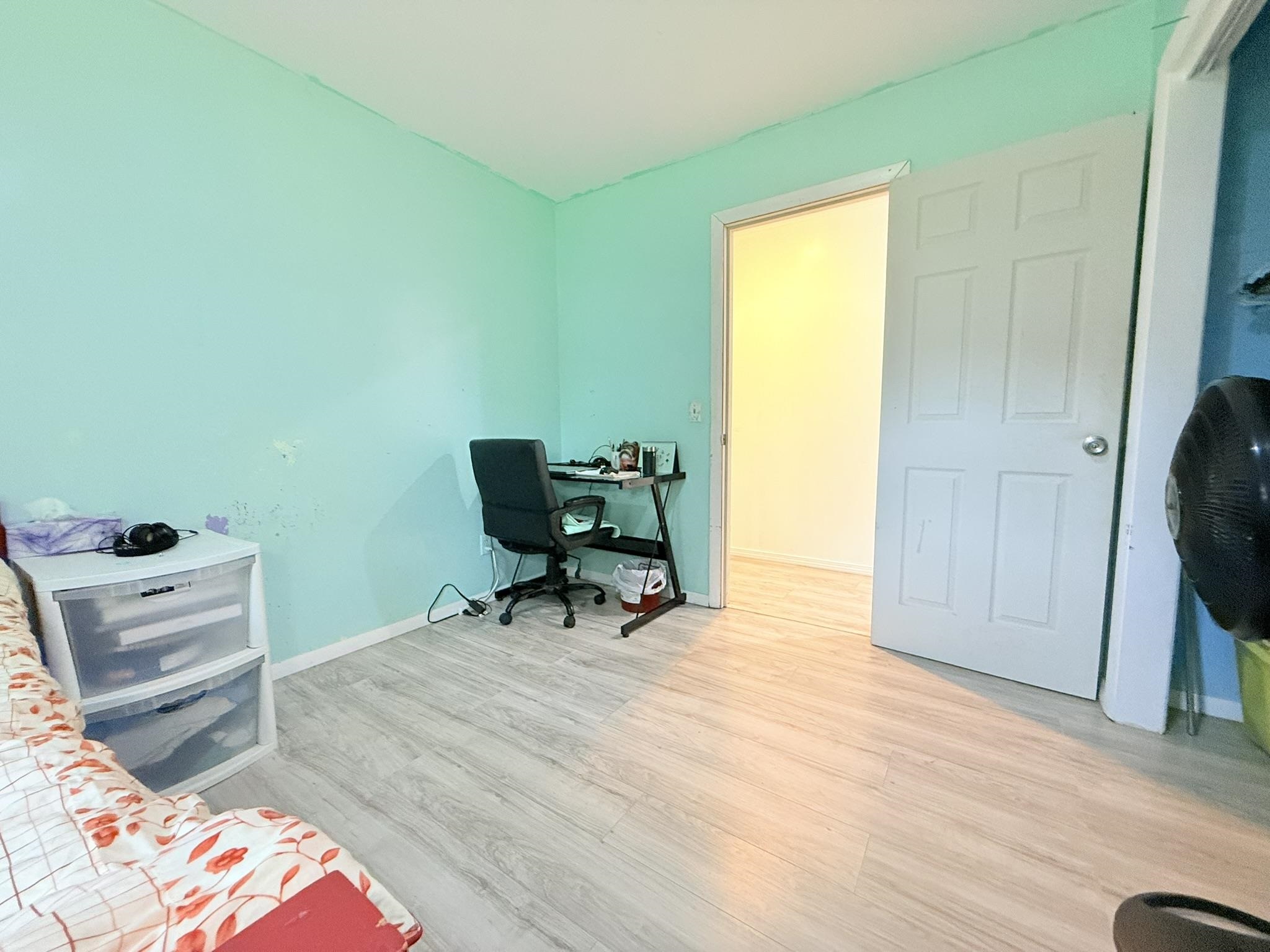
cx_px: 635
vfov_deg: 85.7
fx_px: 514
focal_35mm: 14
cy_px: 476
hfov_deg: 102.1
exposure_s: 1/60
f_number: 2.2
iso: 320
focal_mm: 2.22
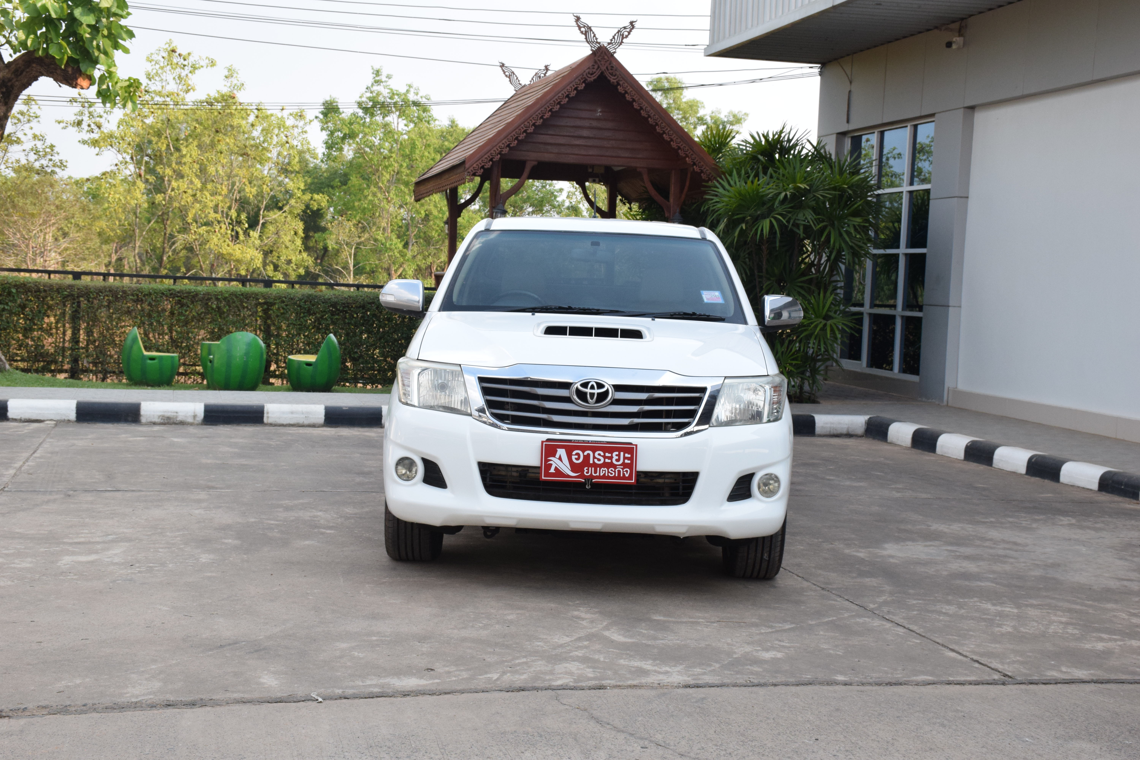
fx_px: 1615
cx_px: 570
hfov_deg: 38.9
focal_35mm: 51
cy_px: 380
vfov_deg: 26.5
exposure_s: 1/500
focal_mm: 34
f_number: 11
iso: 1000
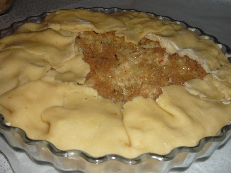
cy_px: 86
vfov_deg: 30.9
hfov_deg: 40.4
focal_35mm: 47
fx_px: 314
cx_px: 116
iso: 100
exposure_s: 1/30
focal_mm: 5.8
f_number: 3.5
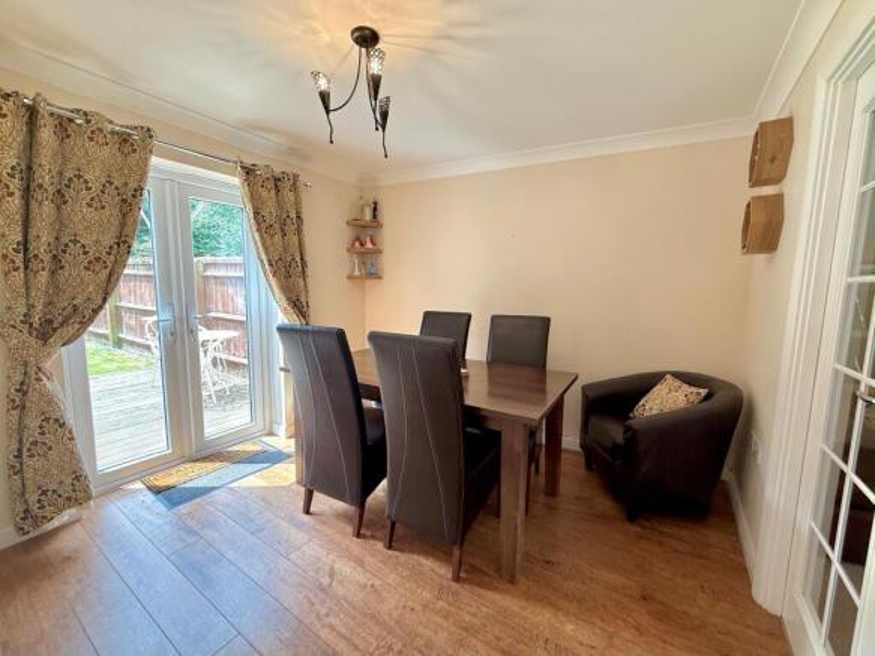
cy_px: 328
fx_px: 354
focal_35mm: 14
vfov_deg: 85.7
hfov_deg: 102.1
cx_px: 438
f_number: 2.2
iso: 125
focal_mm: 2.22
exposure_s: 1/100
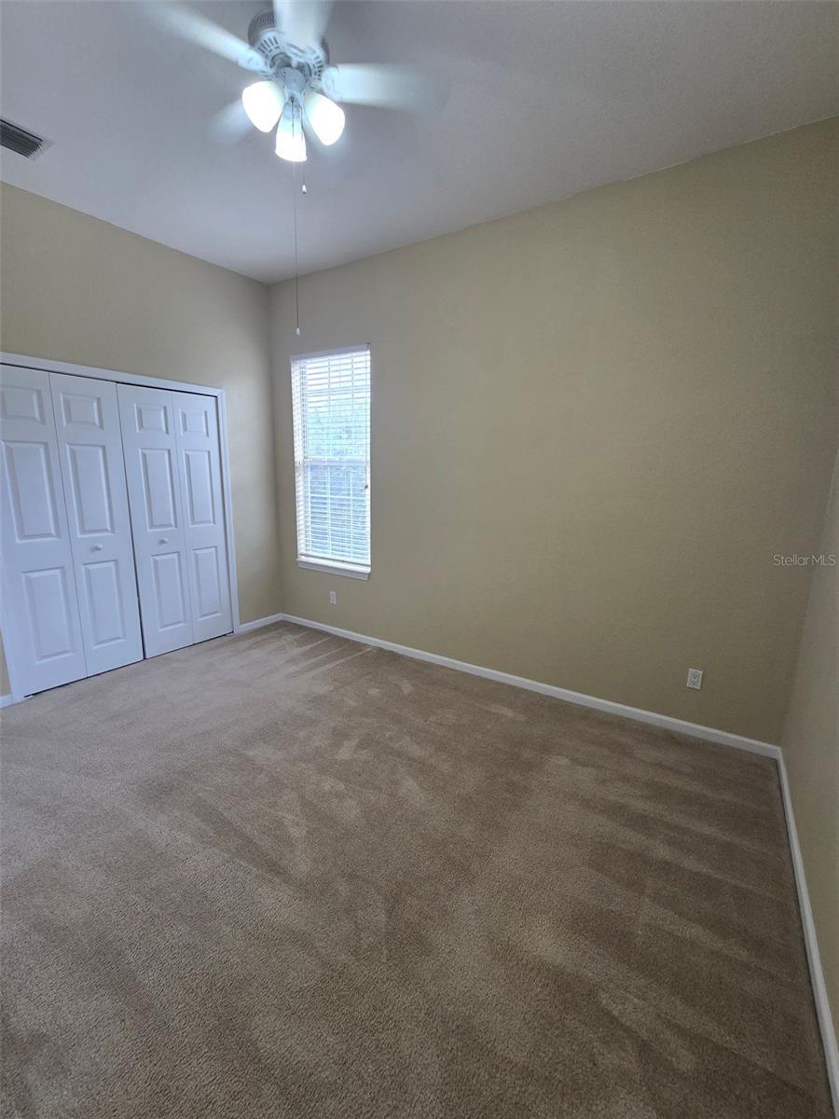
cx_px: 420
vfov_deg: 106.2
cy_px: 560
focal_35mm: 13
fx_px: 420
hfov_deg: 89.9
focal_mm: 2.2
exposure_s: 1/120
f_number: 2.2
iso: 80
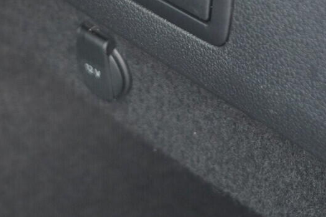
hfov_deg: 20.5
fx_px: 896
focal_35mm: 99
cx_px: 97
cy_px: -60
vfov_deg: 13.4
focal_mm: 24
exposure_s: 1/40
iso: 1000
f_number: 2.8
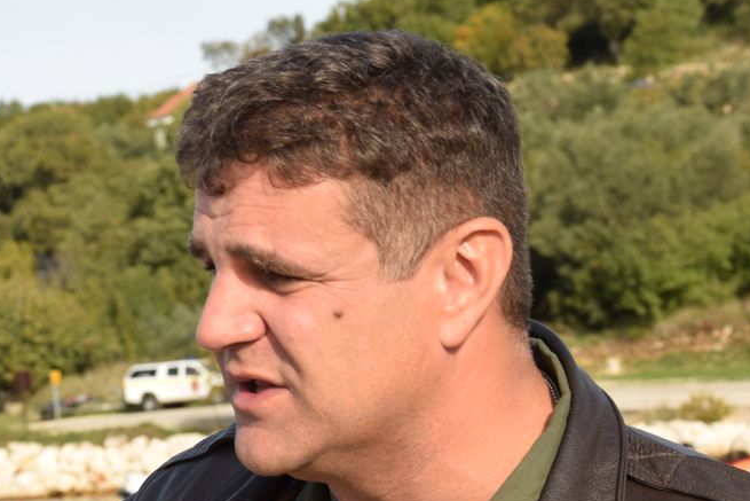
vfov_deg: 10.7
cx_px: 248
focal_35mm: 128
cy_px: 340
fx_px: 2672
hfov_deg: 15.9
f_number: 8
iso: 100
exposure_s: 1/250
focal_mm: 35
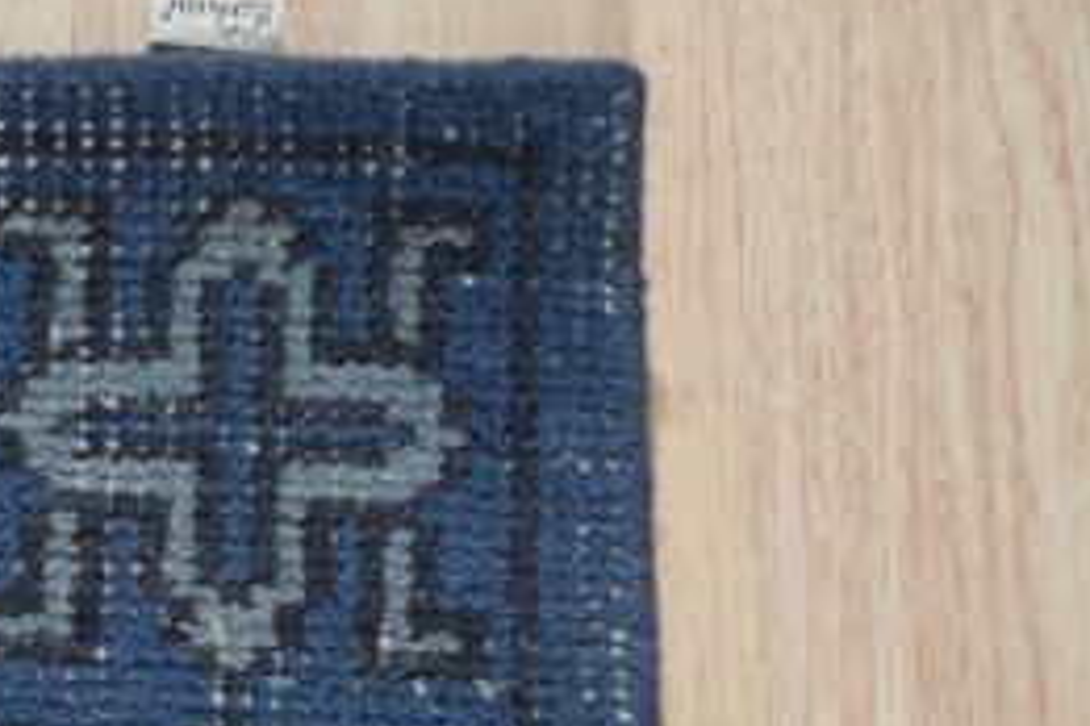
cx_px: 54
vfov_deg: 13.6
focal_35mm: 100
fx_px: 3039
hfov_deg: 19.8
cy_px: 446
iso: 400
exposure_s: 1/160
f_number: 4
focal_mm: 43.6
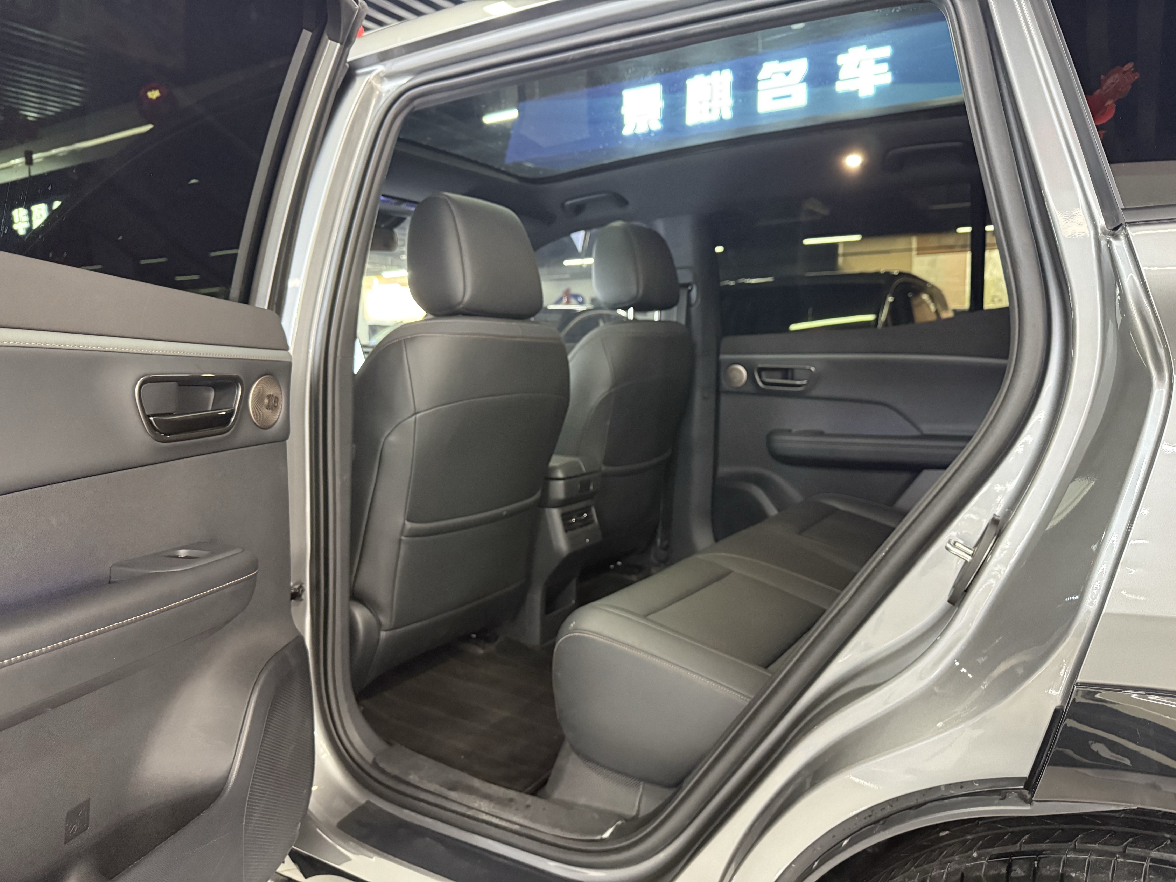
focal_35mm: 24
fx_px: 815
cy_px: 441
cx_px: 588
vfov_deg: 56.8
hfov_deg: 71.6
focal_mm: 6.76
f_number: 1.78
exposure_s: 1/25
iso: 1000
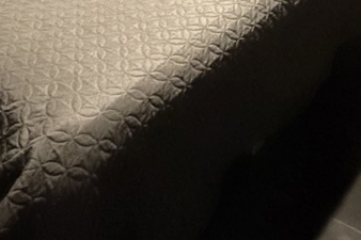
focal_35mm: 69
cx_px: 278
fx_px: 692
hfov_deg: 28.7
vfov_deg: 14.5
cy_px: -302
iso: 1600
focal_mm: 2.22
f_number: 2.2
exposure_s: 1/40
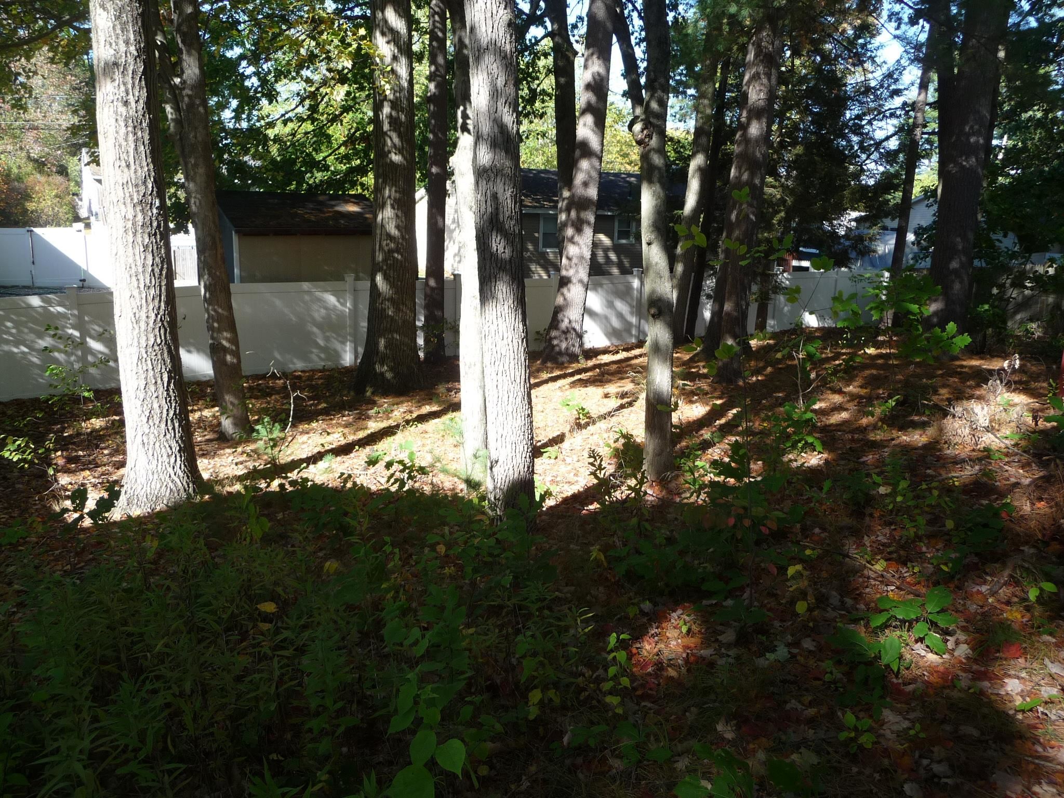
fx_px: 861
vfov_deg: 49.7
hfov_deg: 63.4
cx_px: 532
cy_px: 399
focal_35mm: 28
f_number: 3.3
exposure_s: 1/250
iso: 100
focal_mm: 4.7
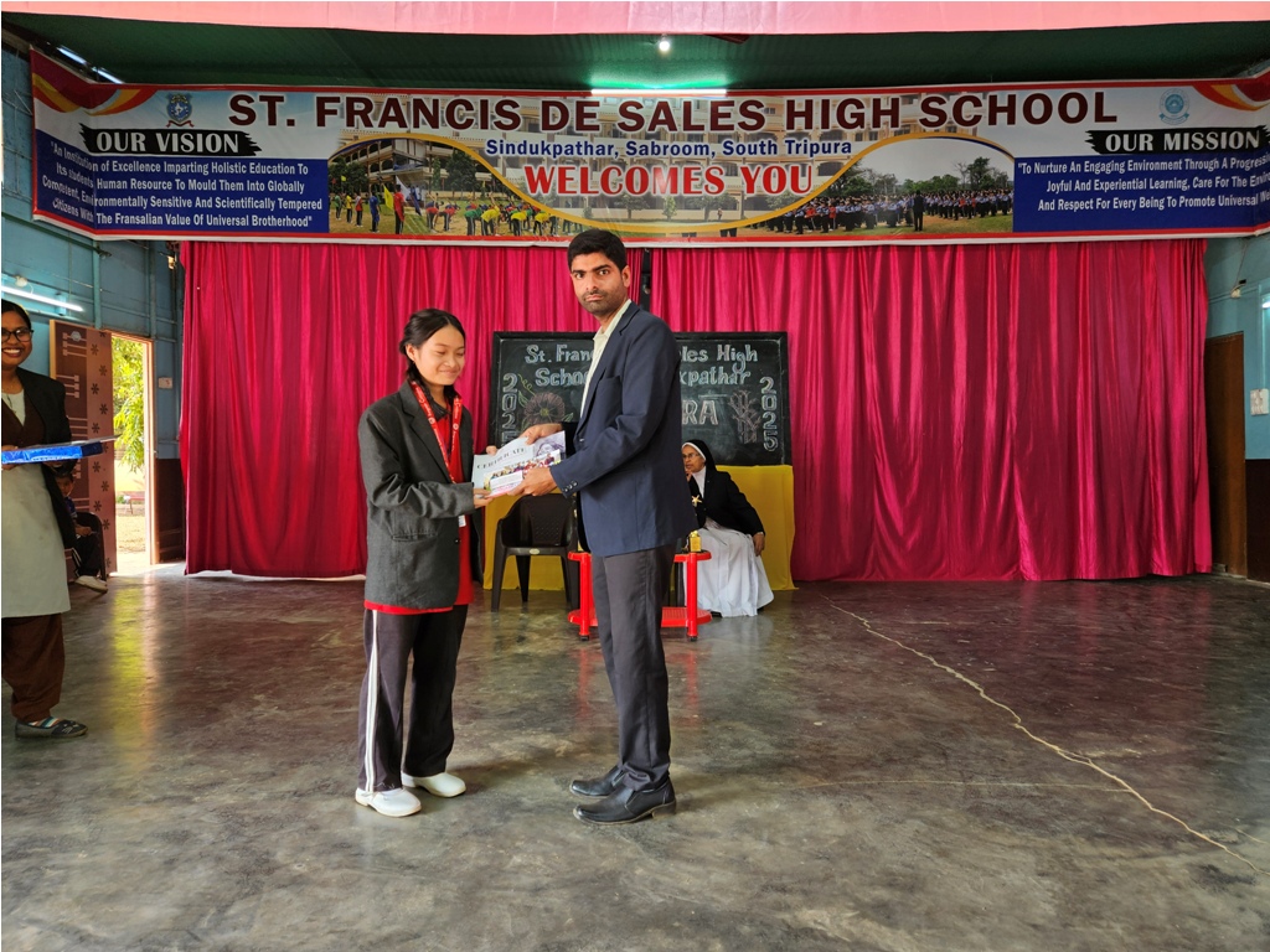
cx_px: 635
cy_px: 476
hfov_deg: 73.9
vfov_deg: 58.9
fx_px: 844
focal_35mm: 23
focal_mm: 5.4
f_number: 1.8
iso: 50
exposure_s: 1/100
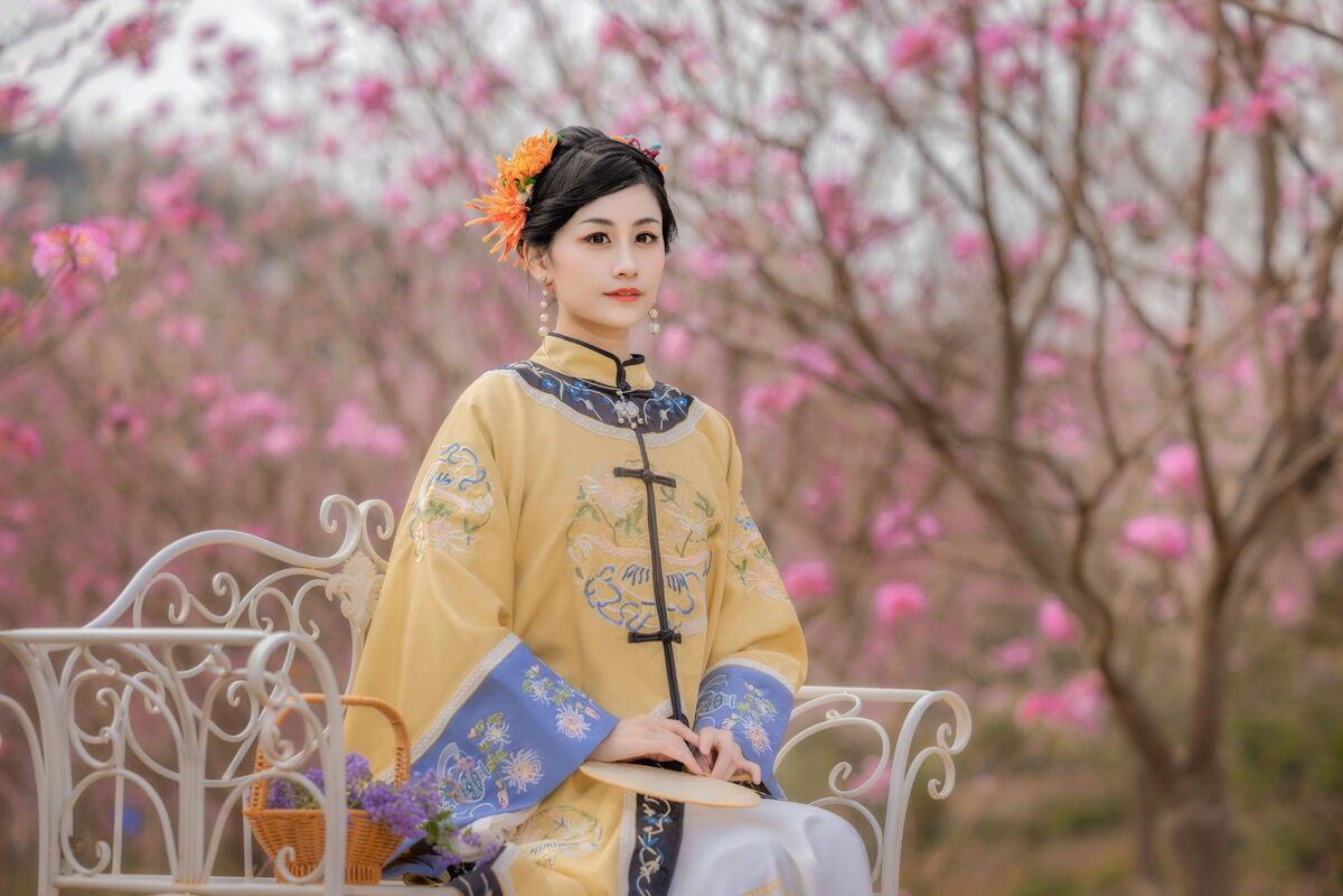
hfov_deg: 18.6
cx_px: 672
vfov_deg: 12.5
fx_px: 4103
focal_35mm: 110
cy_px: 448
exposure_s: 1/400
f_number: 2.8
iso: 50
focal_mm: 111
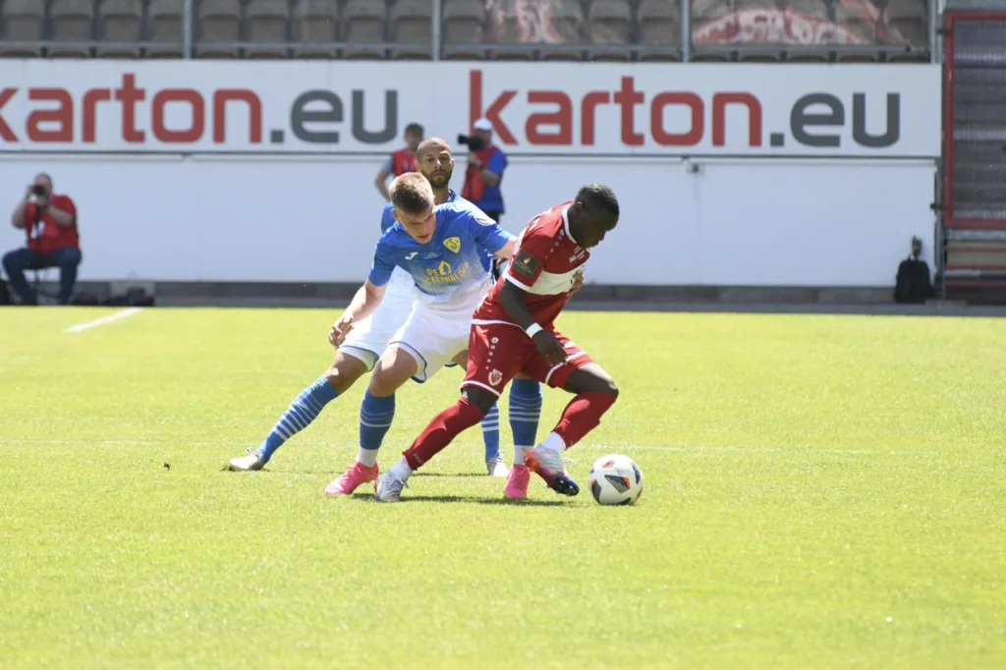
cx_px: 503
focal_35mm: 220
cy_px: 335
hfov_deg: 9.4
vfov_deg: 6.2
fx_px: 6145
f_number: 5.3
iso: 1100
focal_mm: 220
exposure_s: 1/2000
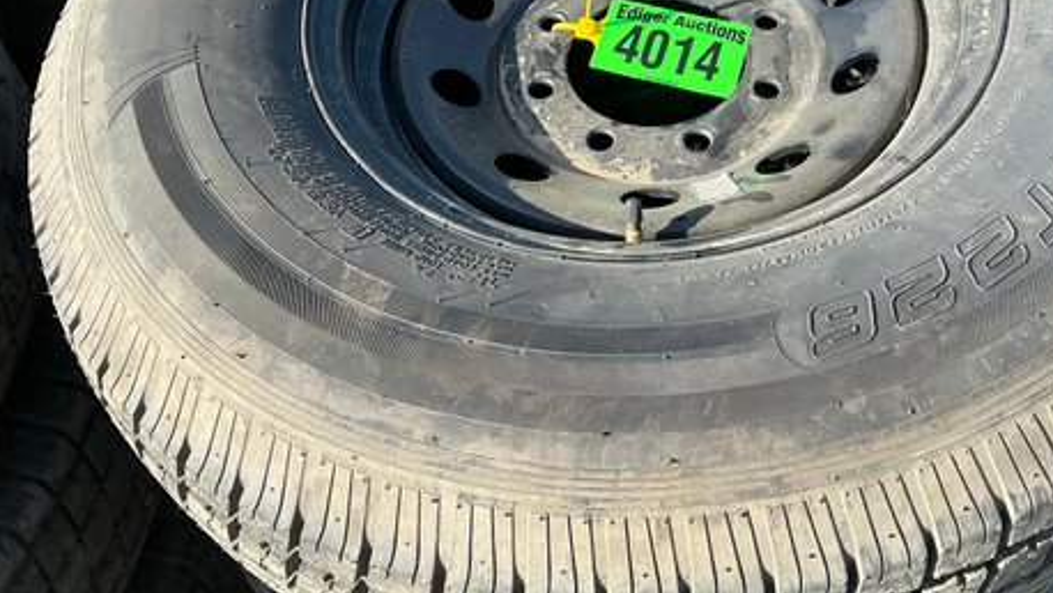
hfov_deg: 48.1
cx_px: 631
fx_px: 1173
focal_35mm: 42
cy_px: 75
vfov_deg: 27.5
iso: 25
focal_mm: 3
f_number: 1.8
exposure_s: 1/562
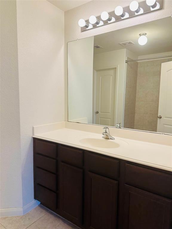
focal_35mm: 24
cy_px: 114
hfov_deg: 56.8
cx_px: 86
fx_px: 159
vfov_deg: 71.6
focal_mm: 6.86
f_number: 1.78
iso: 64
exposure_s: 1/120
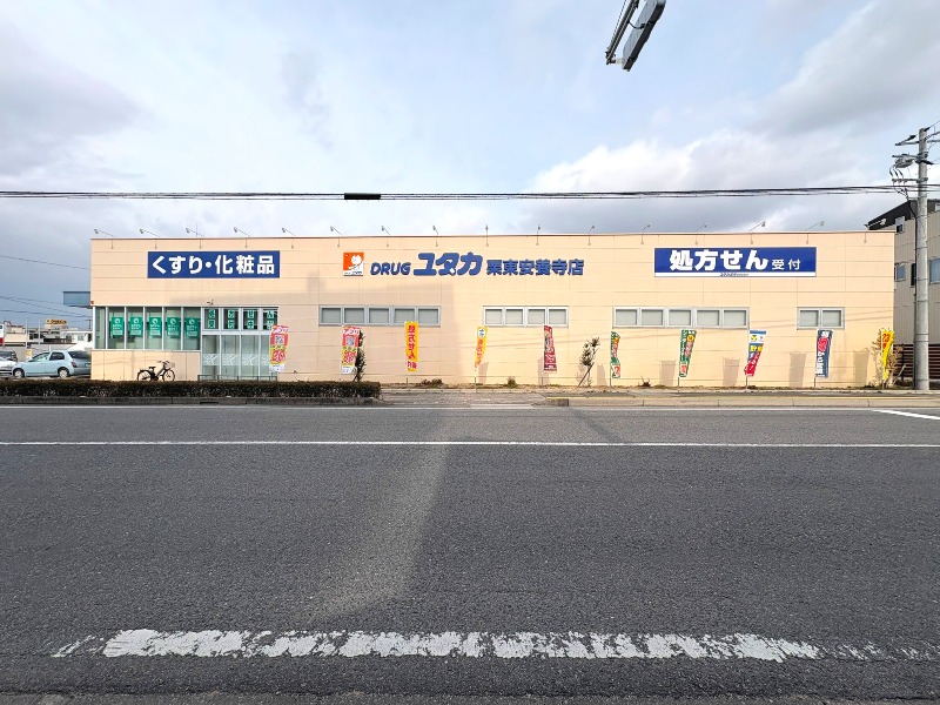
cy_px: 352
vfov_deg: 85.7
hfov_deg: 102.1
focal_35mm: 14
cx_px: 470
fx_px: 380
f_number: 2.2
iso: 50
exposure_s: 1/2415
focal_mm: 2.22
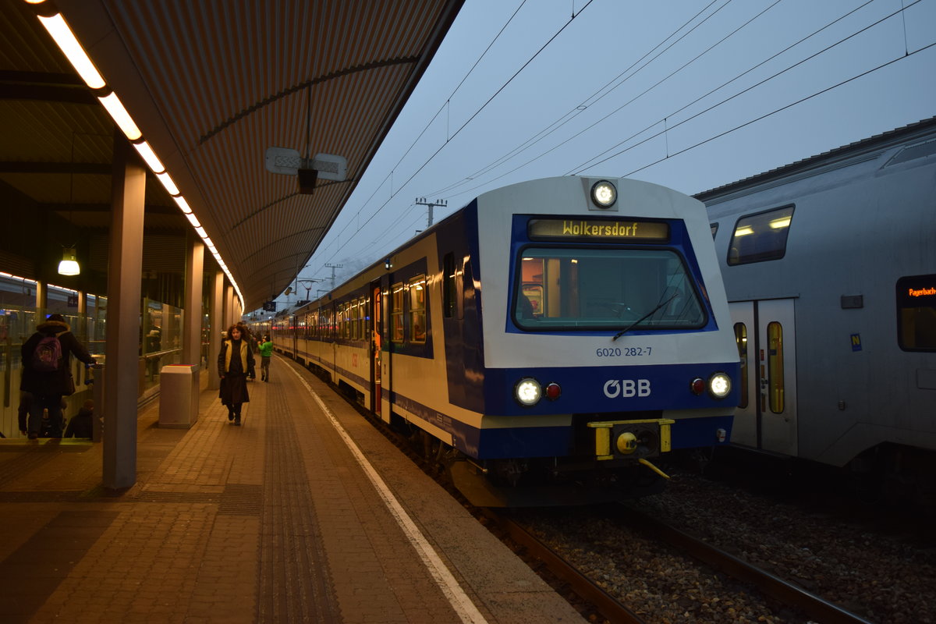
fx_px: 780
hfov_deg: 61.9
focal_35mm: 30
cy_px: 312
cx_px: 468
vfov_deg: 43.6
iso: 400
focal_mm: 20
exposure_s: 1/60
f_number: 4
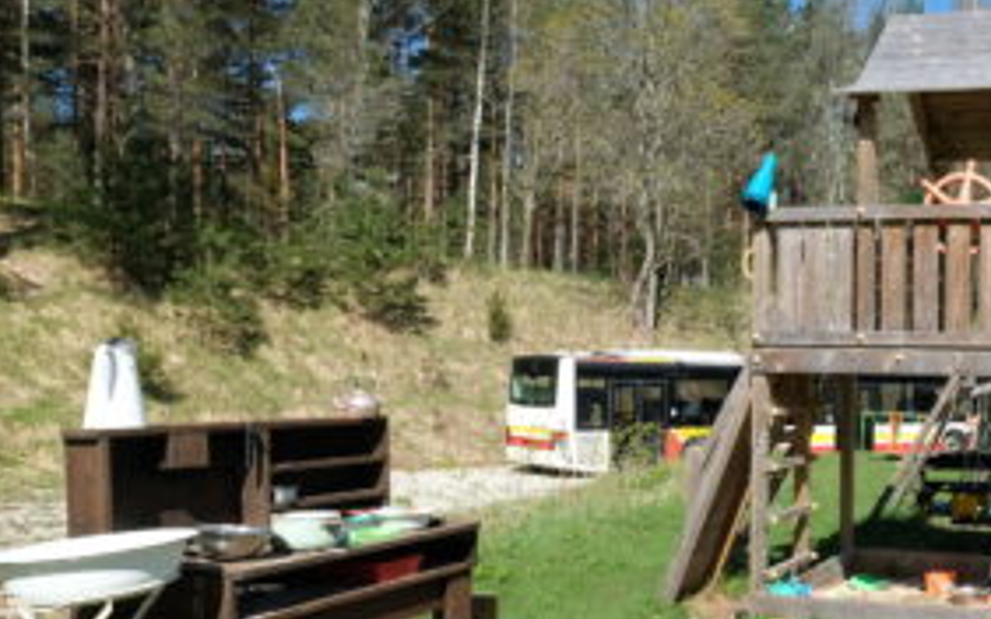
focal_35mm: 38
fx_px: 1026
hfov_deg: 44.5
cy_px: 427
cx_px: 973
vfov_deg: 33.2
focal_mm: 10
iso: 200
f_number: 5.6
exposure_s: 1/550
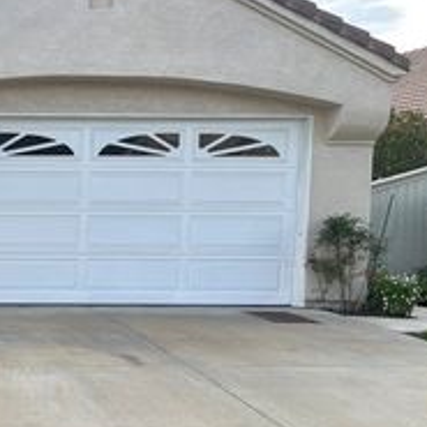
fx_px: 865
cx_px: -143
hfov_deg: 24.0
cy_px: 297
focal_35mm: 62
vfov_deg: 27.5
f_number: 1.6
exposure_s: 1/561
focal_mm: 5.1
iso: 50
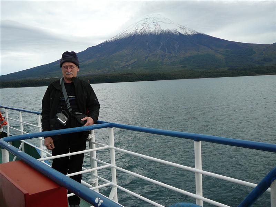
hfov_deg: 52.6
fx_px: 279
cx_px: 138
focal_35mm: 35
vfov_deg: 40.7
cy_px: 104
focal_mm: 5.2
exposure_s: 1/400
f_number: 2.8
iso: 80
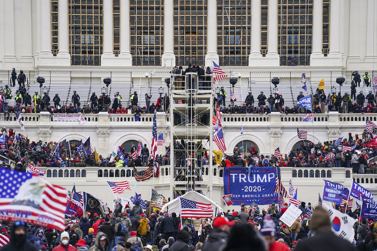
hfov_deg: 10.4
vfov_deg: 6.9
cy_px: 126
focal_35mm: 198
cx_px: 188
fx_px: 2073
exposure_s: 1/400
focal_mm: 198
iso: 400
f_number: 4
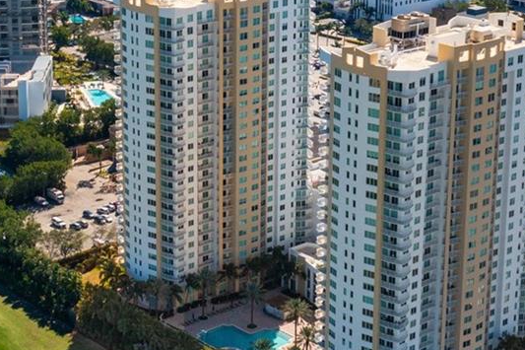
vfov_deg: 16.1
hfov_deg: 24.2
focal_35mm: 84
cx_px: 271
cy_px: 47
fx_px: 1225
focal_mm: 10.26
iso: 100
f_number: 6.3
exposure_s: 1/640
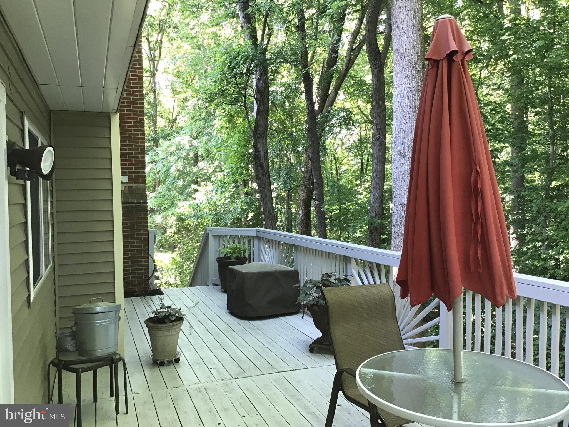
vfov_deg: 45.4
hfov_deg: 58.4
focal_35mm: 31
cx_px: 284
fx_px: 510
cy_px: 214
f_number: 2.4
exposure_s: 1/30
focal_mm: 3.3
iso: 32
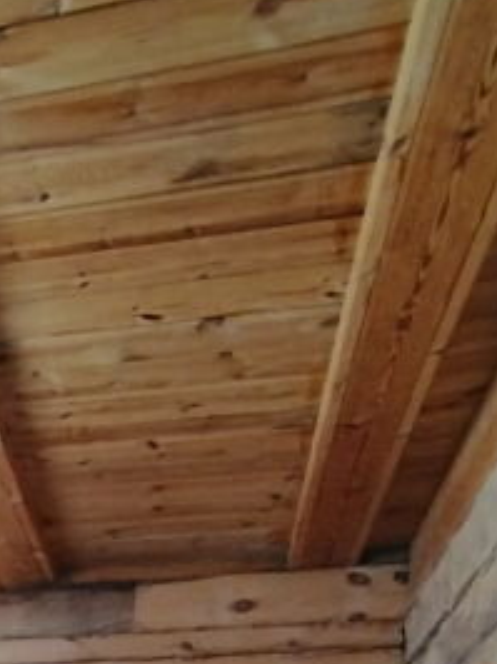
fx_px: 1246
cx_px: -155
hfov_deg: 20.5
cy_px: 991
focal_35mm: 65
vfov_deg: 23.8
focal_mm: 1.68
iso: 417
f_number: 2.2
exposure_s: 1/33.3
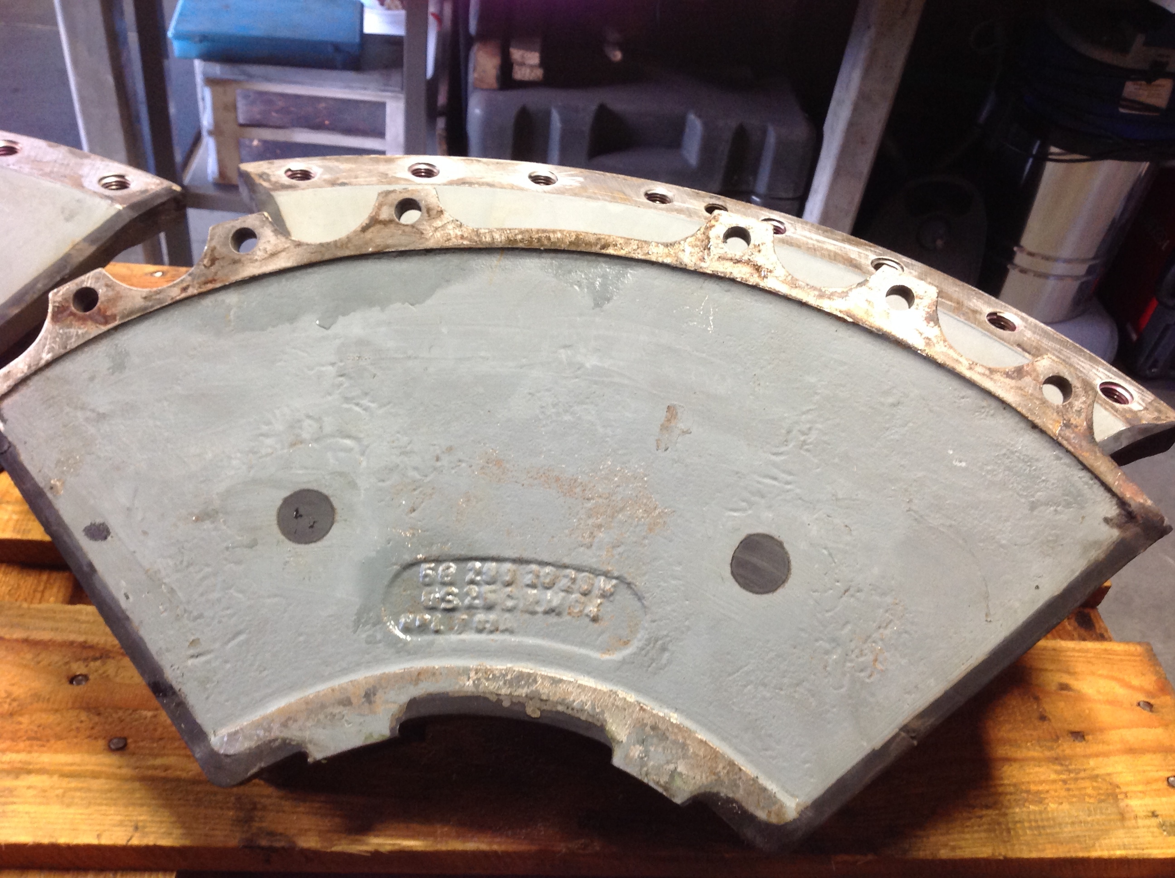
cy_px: 439
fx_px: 1186
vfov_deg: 40.6
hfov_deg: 52.7
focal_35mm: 35
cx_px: 588
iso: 125
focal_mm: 4.28
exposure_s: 1/15
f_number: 2.4
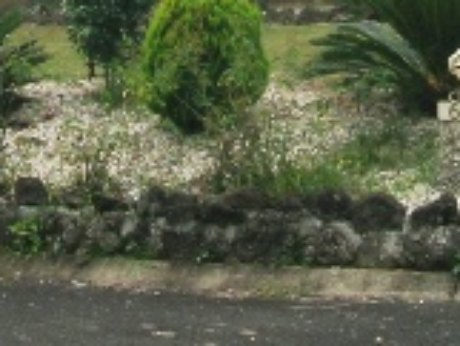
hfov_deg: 17.7
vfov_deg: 12.4
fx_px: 1476
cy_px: -246
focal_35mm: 111
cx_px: 231
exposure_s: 1/229
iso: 50
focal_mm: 5.8
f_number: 7.1
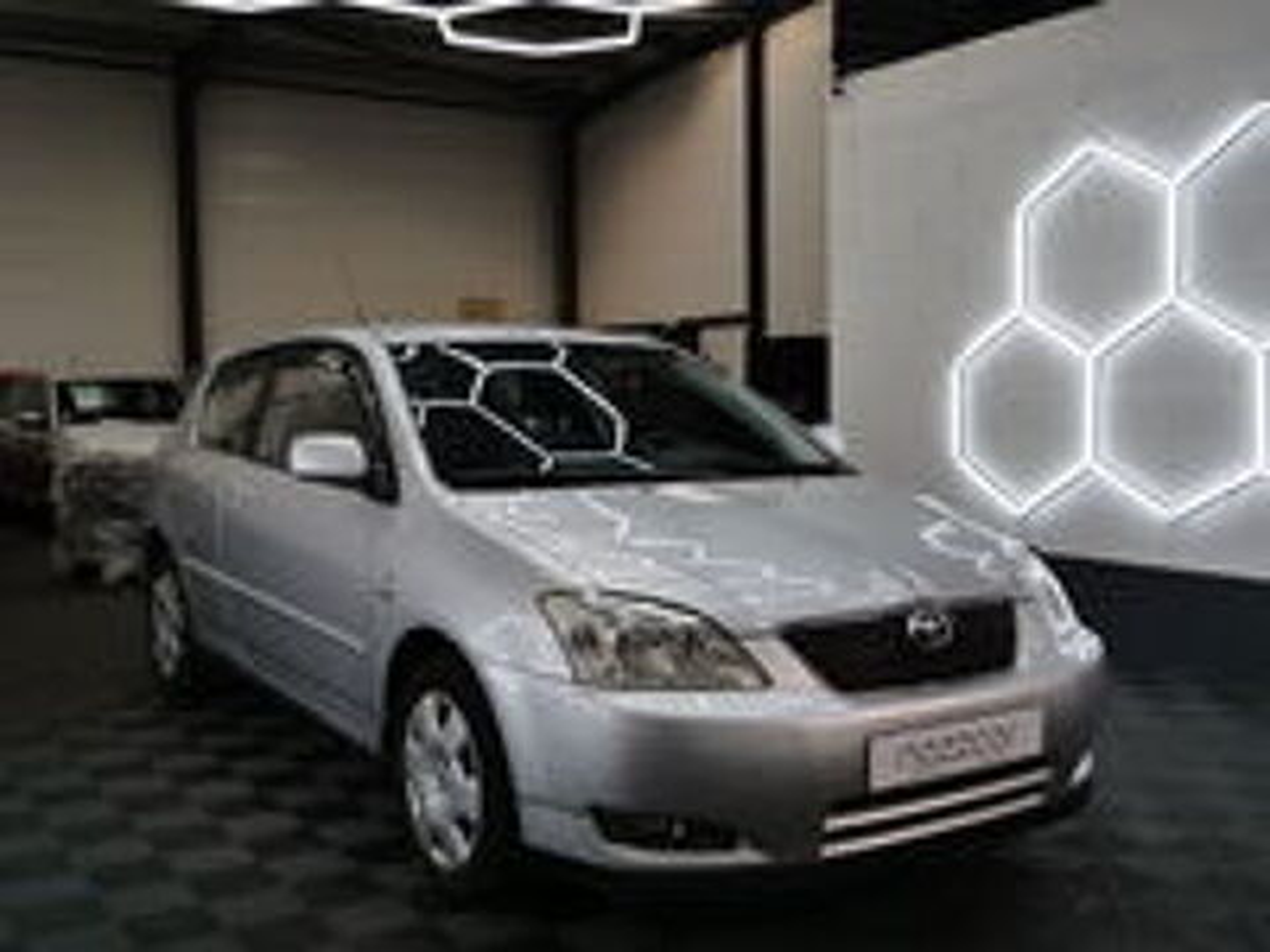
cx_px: 635
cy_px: 476
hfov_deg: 51.4
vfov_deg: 39.7
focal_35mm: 36
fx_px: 1321
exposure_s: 1/200
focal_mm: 18
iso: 200
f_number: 3.5
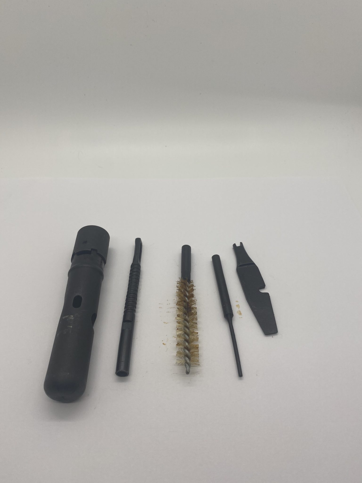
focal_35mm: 26
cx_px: 181
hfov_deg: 53.1
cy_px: 242
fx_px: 363
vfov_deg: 67.3
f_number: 1.8
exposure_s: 1/436
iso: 32
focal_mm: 4.25
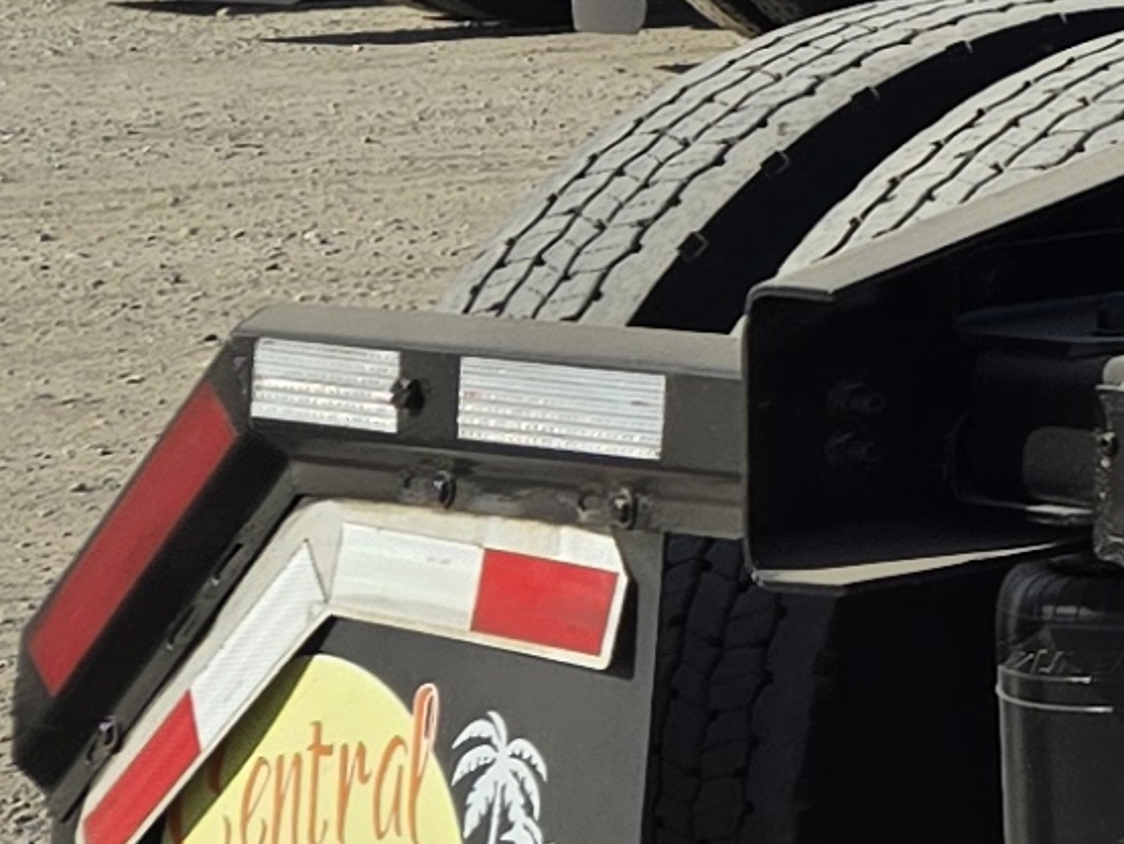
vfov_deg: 8.8
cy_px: -365
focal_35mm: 166
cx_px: 3183
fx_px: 5392
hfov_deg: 9.7
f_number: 1.8
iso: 25
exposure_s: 1/2308
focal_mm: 5.4
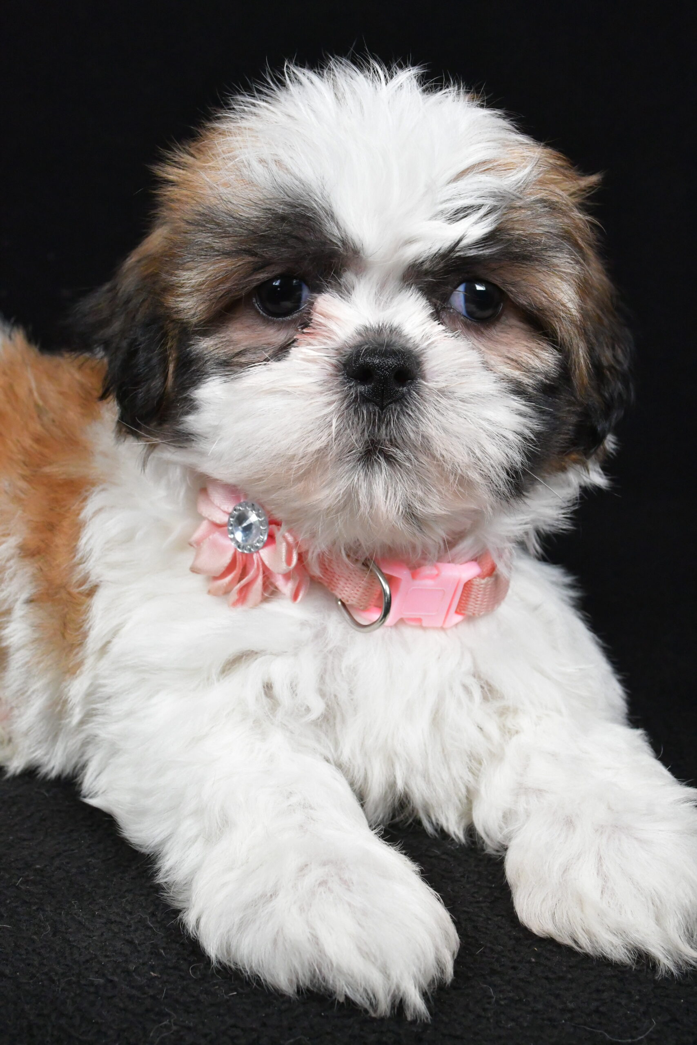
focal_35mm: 42
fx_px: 1219
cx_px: 348
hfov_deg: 31.9
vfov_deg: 46.4
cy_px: 522
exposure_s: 1/640
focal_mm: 28
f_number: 11
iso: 6400
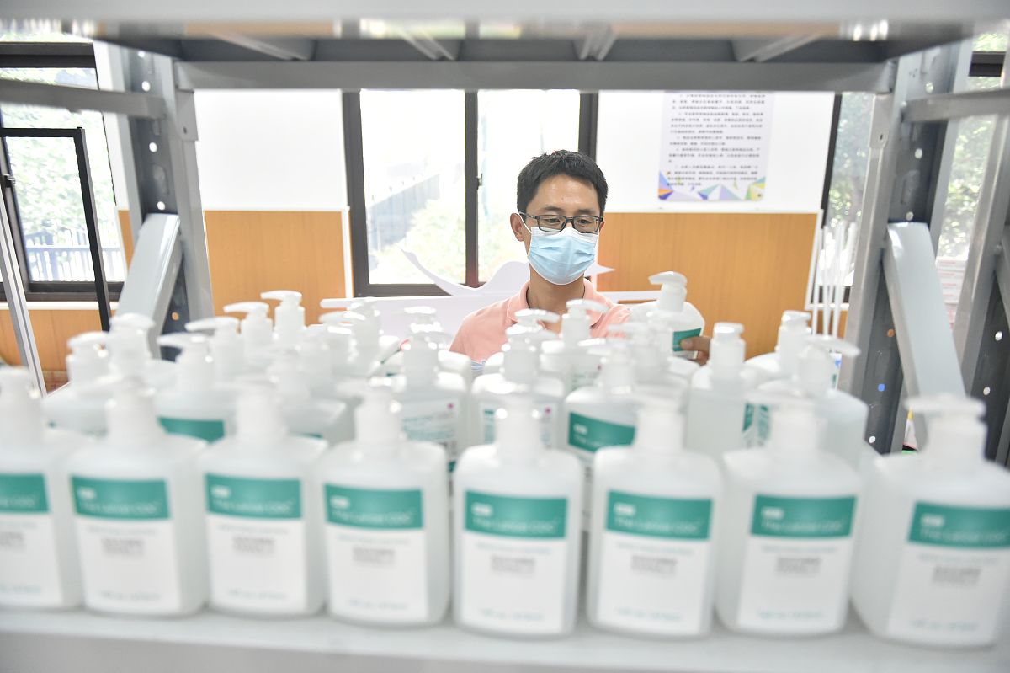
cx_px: 505
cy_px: 336
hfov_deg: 73.8
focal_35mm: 24
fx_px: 673
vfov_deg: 53.1
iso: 4000
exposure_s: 1/400
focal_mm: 24
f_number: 2.8
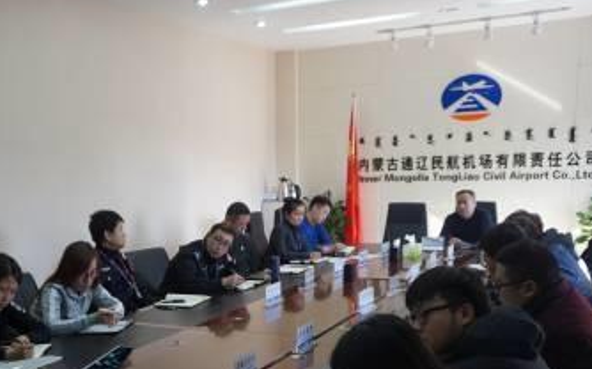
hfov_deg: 44.5
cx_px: 186
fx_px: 709
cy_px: 310
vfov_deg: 28.3
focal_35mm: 44
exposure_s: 1/60
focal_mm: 16
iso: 250
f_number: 3.5
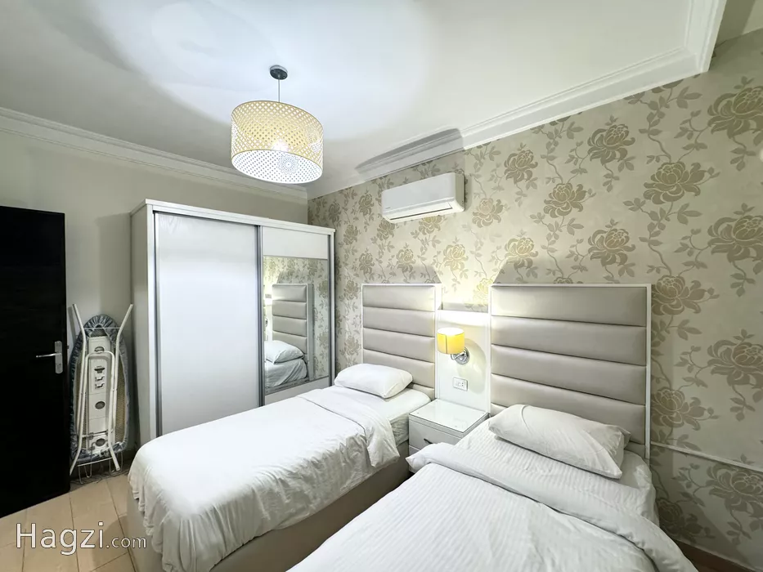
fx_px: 309
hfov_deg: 102.1
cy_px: 286
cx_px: 382
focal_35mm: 14
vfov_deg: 85.7
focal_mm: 2.22
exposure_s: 1/50
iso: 320
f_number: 2.2
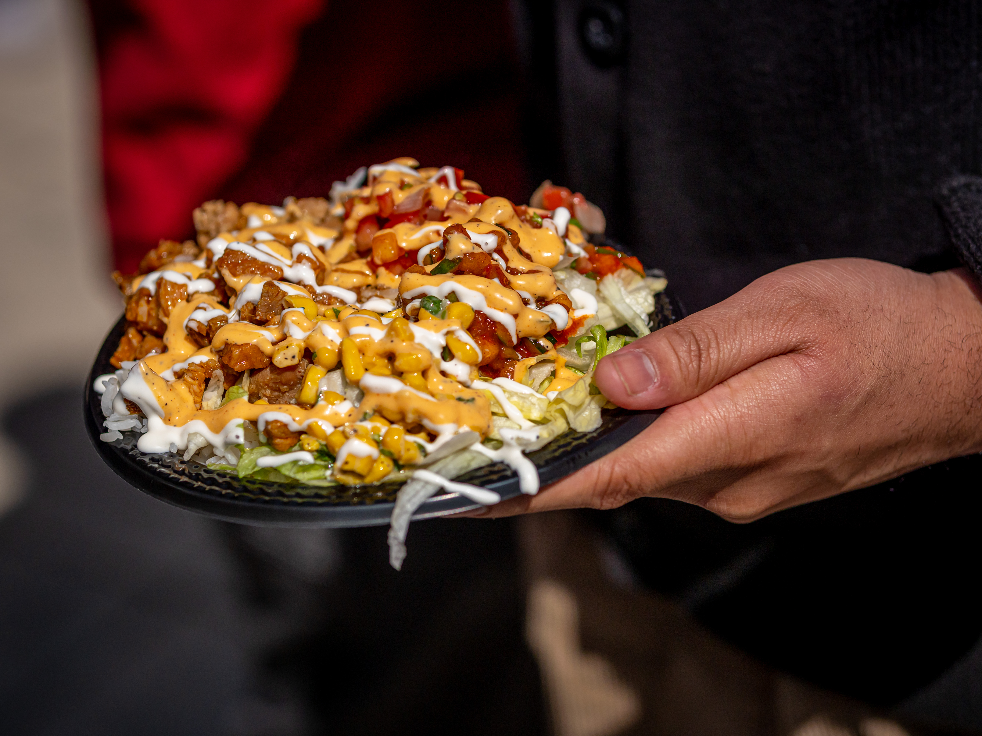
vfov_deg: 13.2
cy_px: 368
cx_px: 491
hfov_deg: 17.6
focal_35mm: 112
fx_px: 3177
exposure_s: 1/16000
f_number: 2
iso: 200
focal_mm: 56
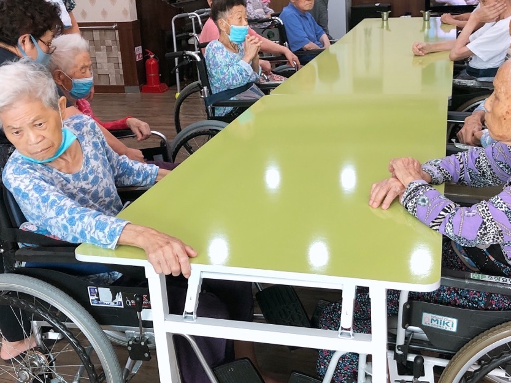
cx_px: 267
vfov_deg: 33.2
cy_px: 118
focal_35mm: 43
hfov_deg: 43.8
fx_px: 635
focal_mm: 3.99
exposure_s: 1/30
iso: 32
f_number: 1.8
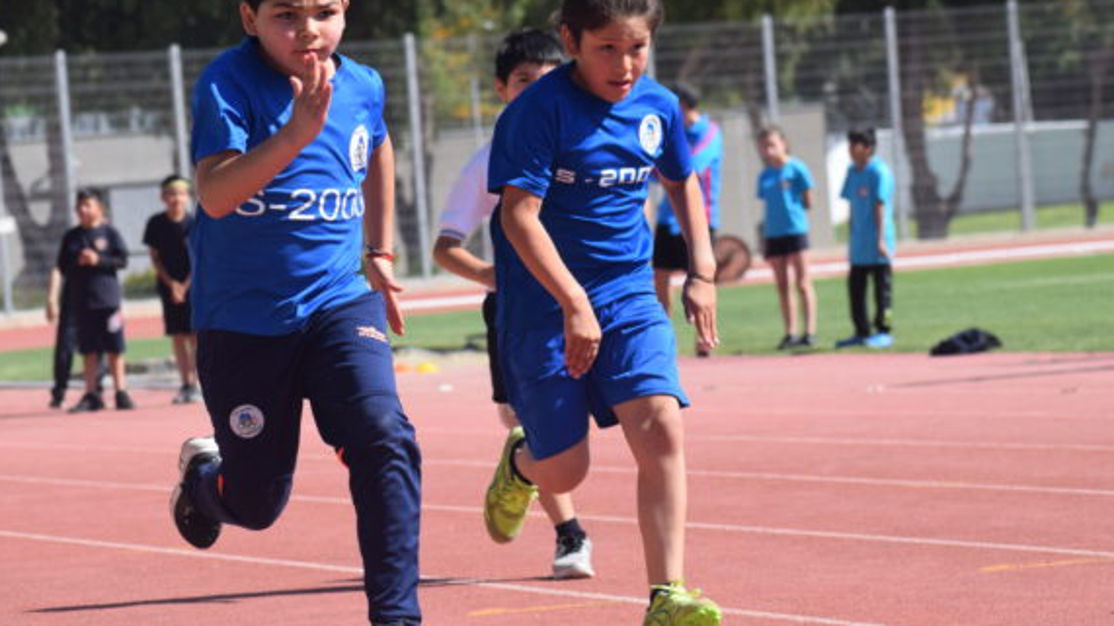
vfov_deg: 5.9
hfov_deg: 10.4
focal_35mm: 207
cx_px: 585
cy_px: 255
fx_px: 6114
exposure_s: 1/1600
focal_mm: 98
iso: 400
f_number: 6.3
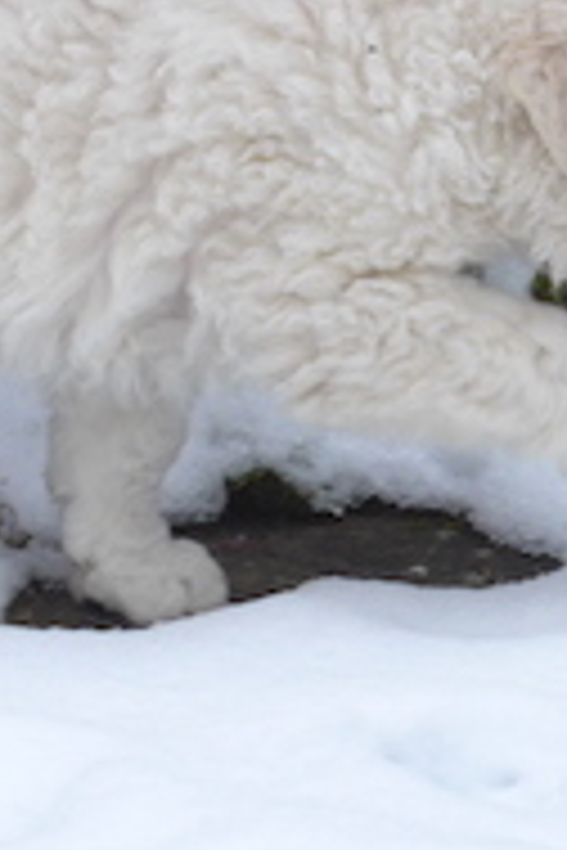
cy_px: 117
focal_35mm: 264
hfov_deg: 5.2
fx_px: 6237
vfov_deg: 7.8
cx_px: -40
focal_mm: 17
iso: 400
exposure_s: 1/250
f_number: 7.1
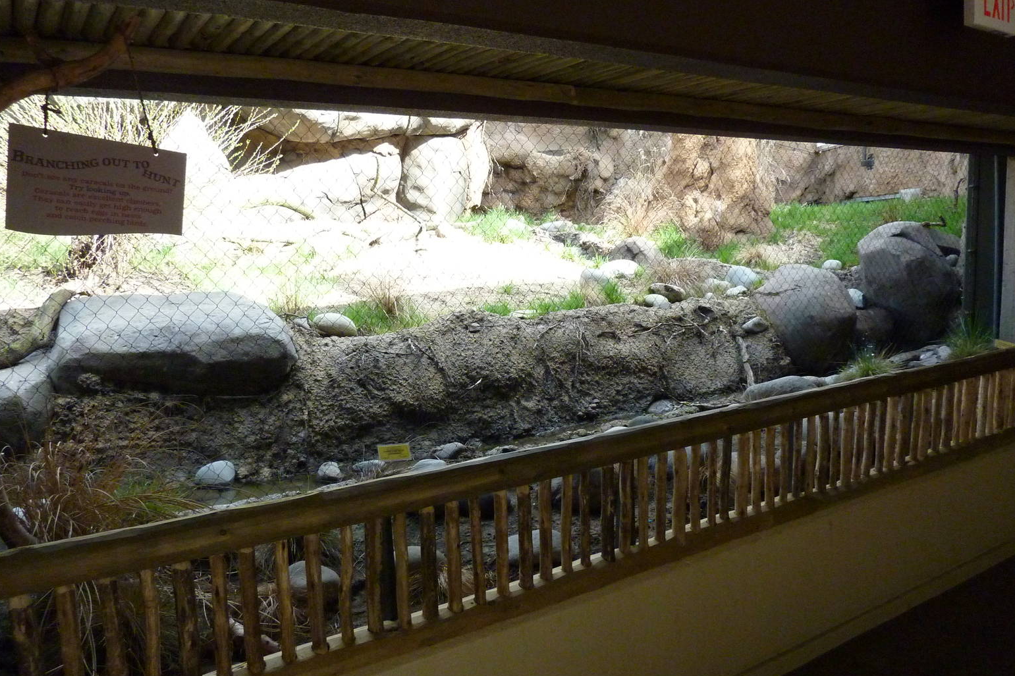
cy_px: 358
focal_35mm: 27
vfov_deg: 47.9
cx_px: 508
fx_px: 761
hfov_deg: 67.4
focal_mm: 4.1
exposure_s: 1/320
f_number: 3.3
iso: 400
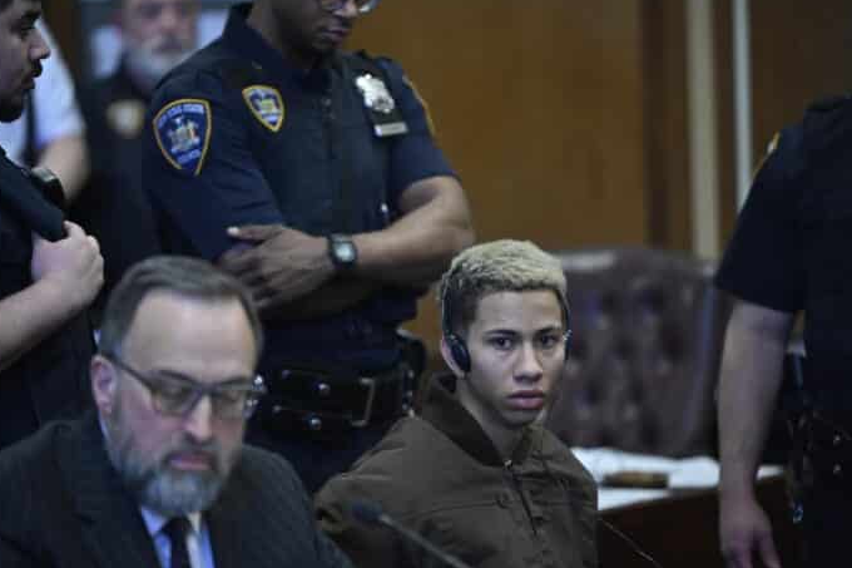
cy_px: 281
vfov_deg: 6.7
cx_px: 420
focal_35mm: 206
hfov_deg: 10.0
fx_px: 4874
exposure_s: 1/160
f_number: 2.8
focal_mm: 200
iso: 1250
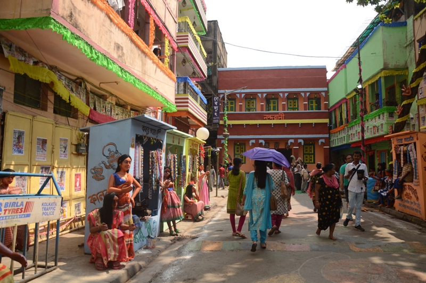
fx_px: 319
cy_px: 142
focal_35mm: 27
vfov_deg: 47.7
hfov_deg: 67.5
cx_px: 213
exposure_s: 1/2500
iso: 500
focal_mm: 18
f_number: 4.5
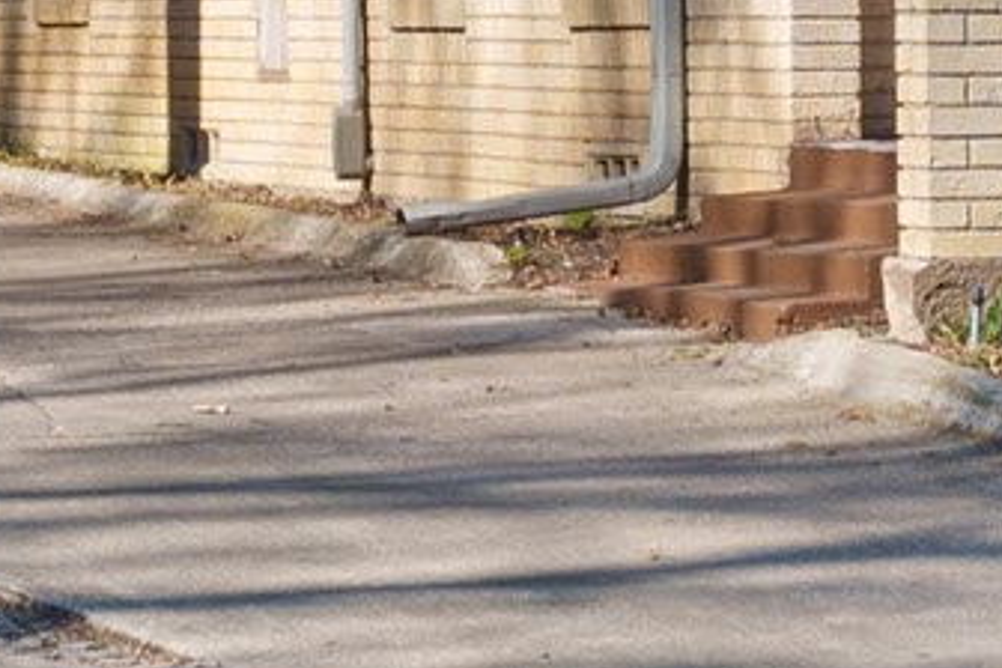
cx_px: 1716
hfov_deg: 7.9
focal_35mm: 252
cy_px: -231
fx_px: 7013
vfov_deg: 5.4
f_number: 8
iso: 320
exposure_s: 1/320
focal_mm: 26
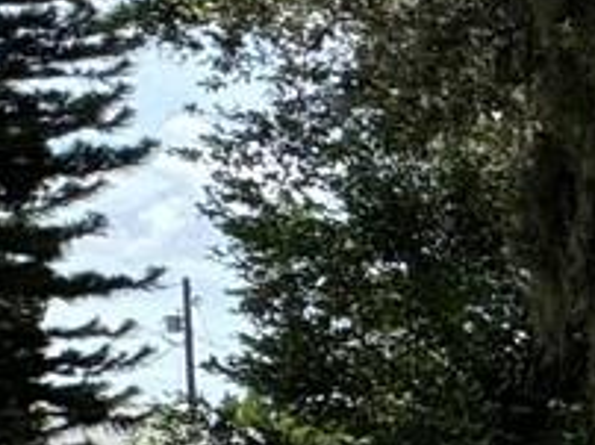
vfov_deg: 13.0
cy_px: 498
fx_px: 1906
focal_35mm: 111
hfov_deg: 10.2
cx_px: 1953
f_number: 2.2
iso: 50
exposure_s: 1/944
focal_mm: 2.22
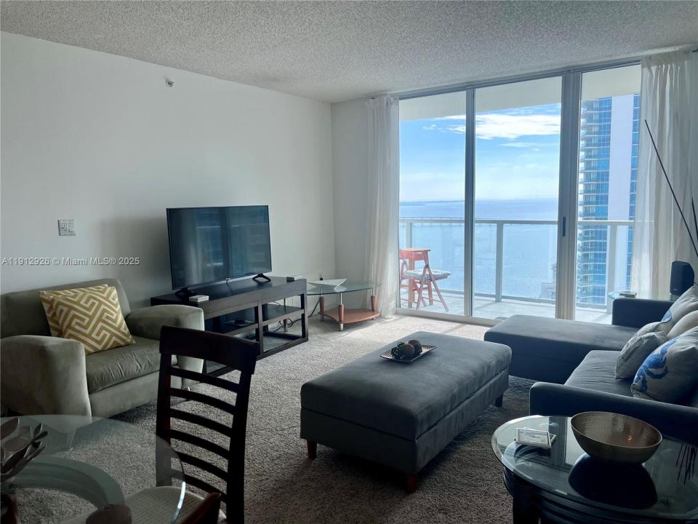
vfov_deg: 53.1
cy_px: 262
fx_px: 524
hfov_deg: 67.3
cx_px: 349
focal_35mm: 26
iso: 50
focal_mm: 5.7
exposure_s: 1/1029
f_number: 1.5
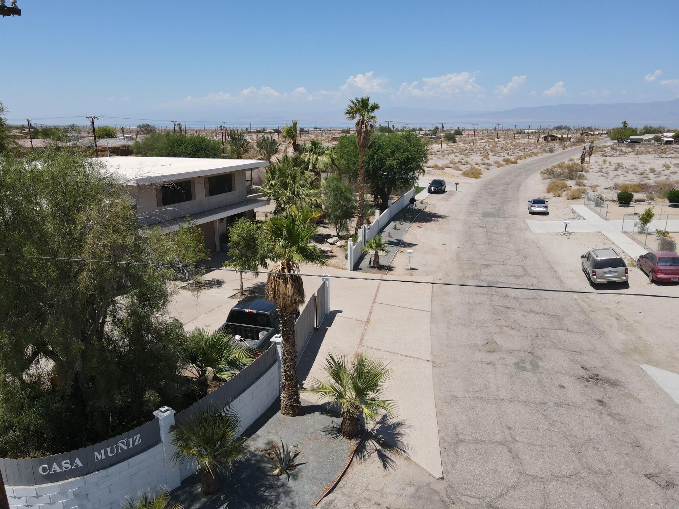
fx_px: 471
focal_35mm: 24
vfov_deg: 56.8
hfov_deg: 71.6
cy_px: 254
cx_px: 340
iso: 100
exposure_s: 1/1000
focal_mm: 4.5
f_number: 2.8
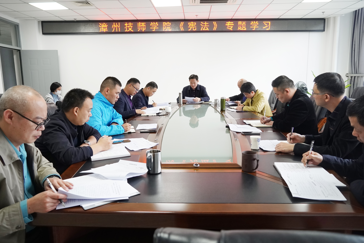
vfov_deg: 47.9
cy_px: 122
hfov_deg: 67.4
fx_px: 273
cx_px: 182
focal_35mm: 27
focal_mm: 18
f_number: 4
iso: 4000
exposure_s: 1/250
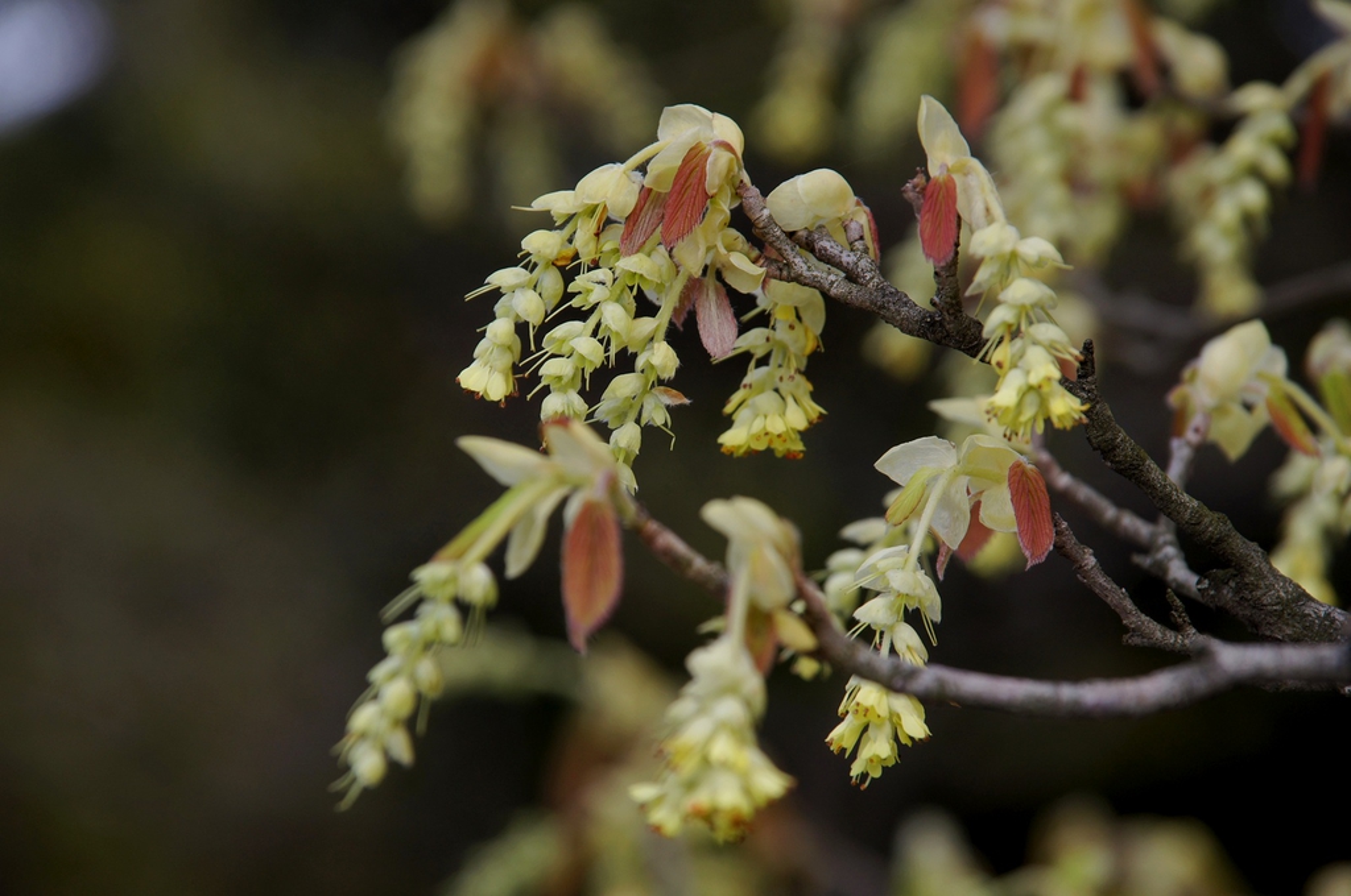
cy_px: 448
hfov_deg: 10.2
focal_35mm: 202
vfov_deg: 6.8
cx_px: 676
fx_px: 7590
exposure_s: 1/250
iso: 100
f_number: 5.6
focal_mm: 135
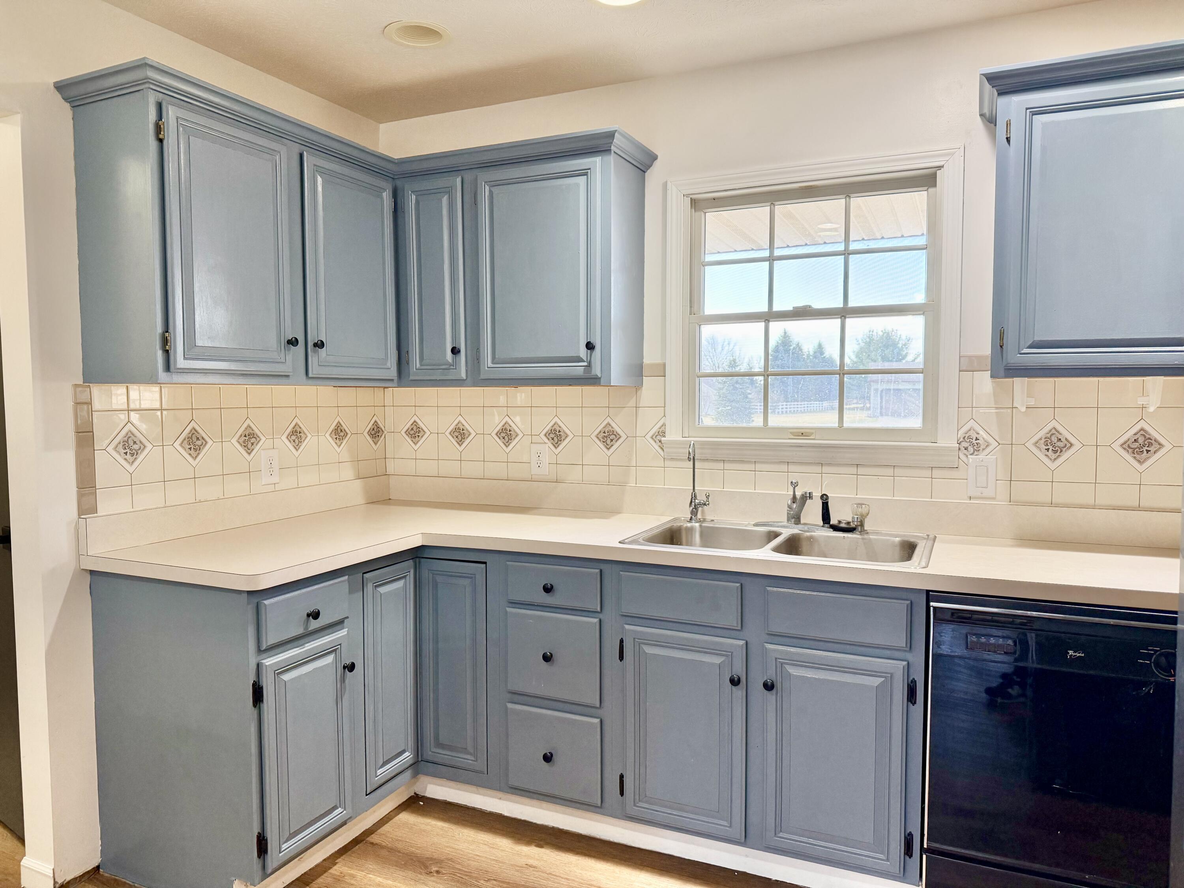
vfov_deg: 56.8
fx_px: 821
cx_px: 592
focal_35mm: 24
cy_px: 444
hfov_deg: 71.6
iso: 200
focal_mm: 6.76
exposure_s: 1/140
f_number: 1.78
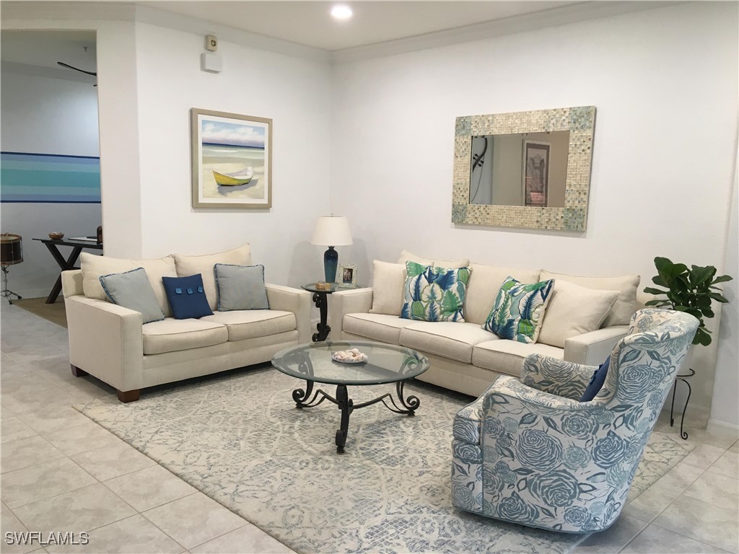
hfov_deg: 61.7
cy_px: 277
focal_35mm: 29
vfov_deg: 48.2
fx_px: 619
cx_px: 370
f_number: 2.2
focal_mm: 4.15
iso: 50
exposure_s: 1/30
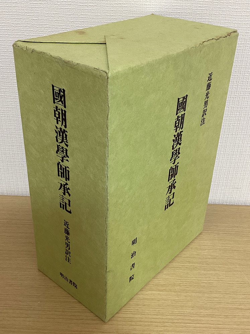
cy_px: 167
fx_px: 299
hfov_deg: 45.3
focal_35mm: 31
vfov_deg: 58.4
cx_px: 125
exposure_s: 1/50
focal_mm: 3.3
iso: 200
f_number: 2.4
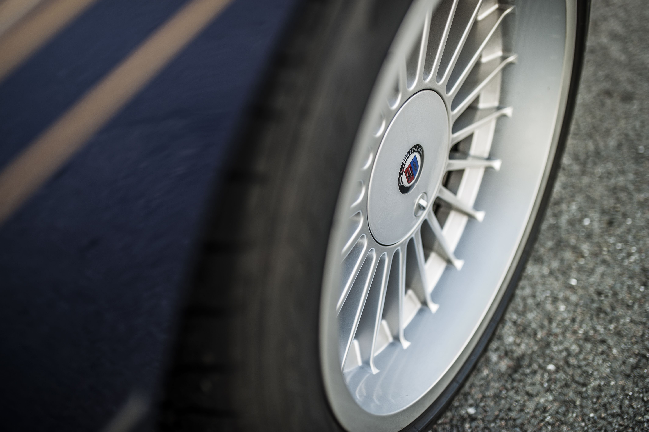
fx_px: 631
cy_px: 216
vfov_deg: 37.8
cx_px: 324
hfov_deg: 54.5
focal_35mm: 35
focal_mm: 35
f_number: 2
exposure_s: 1/125
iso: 125
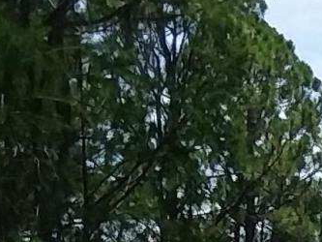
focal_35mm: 174
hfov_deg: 10.7
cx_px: 557
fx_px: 1619
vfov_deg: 7.4
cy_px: 747
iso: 40
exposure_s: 1/1570
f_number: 1.9
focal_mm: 2.47
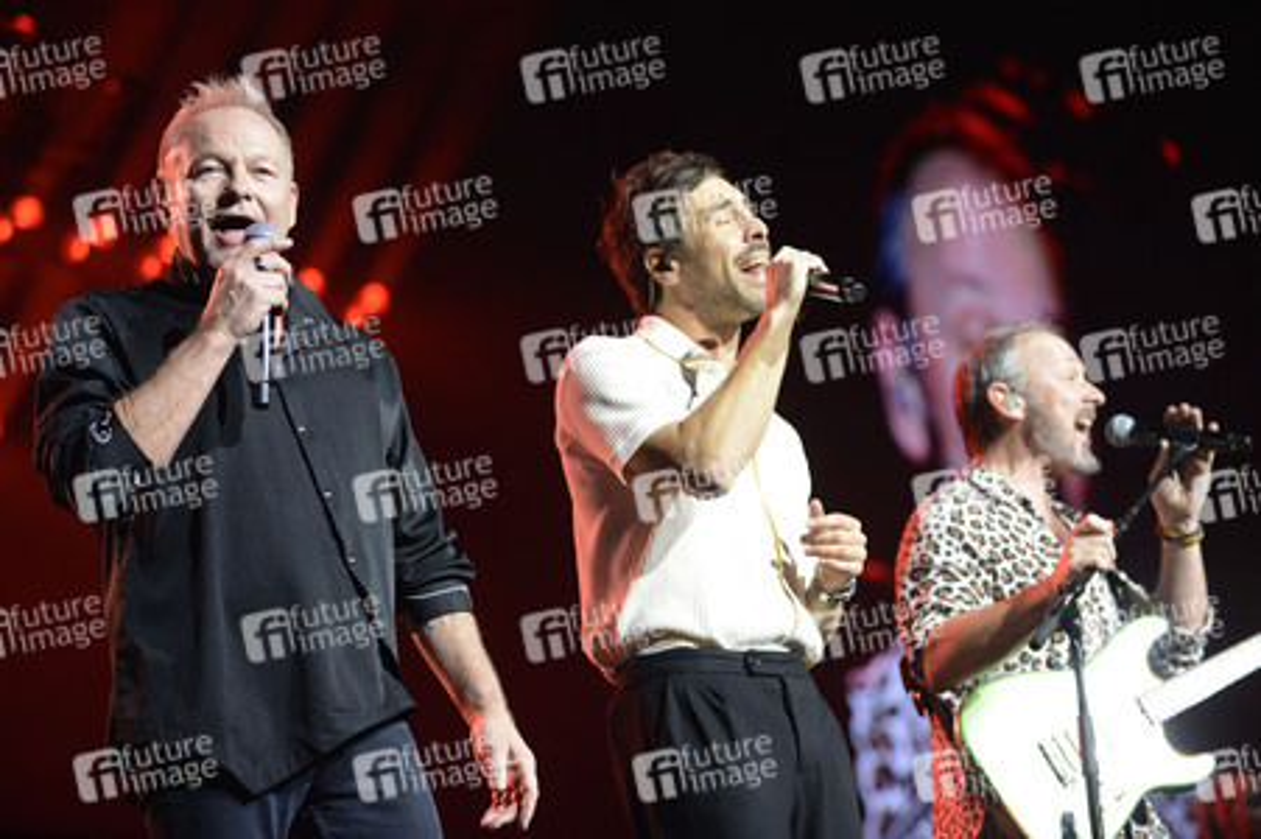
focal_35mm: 105
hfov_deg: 19.5
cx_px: 630
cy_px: 420
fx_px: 3675
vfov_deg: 13.0
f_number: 3.2
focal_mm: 105
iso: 1250
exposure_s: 1/320
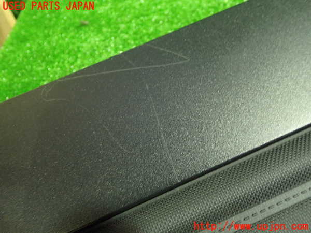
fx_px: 270
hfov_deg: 60.0
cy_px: 116
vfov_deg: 46.8
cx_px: 156
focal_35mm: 30
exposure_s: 1/25
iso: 800
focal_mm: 5.4
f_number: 2.3
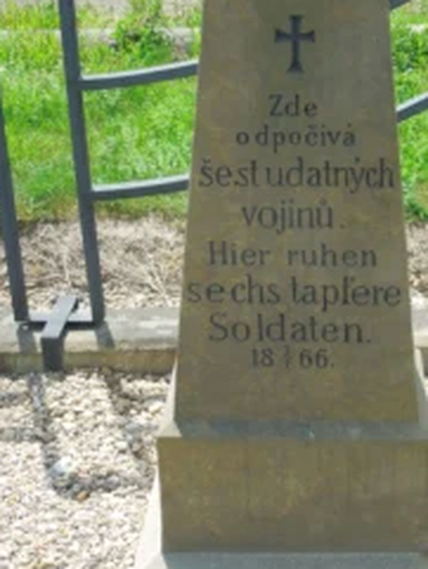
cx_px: 305
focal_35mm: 57
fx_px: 939
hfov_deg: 25.5
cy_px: 297
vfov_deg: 33.8
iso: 400
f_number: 7.6
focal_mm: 7
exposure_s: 1/400
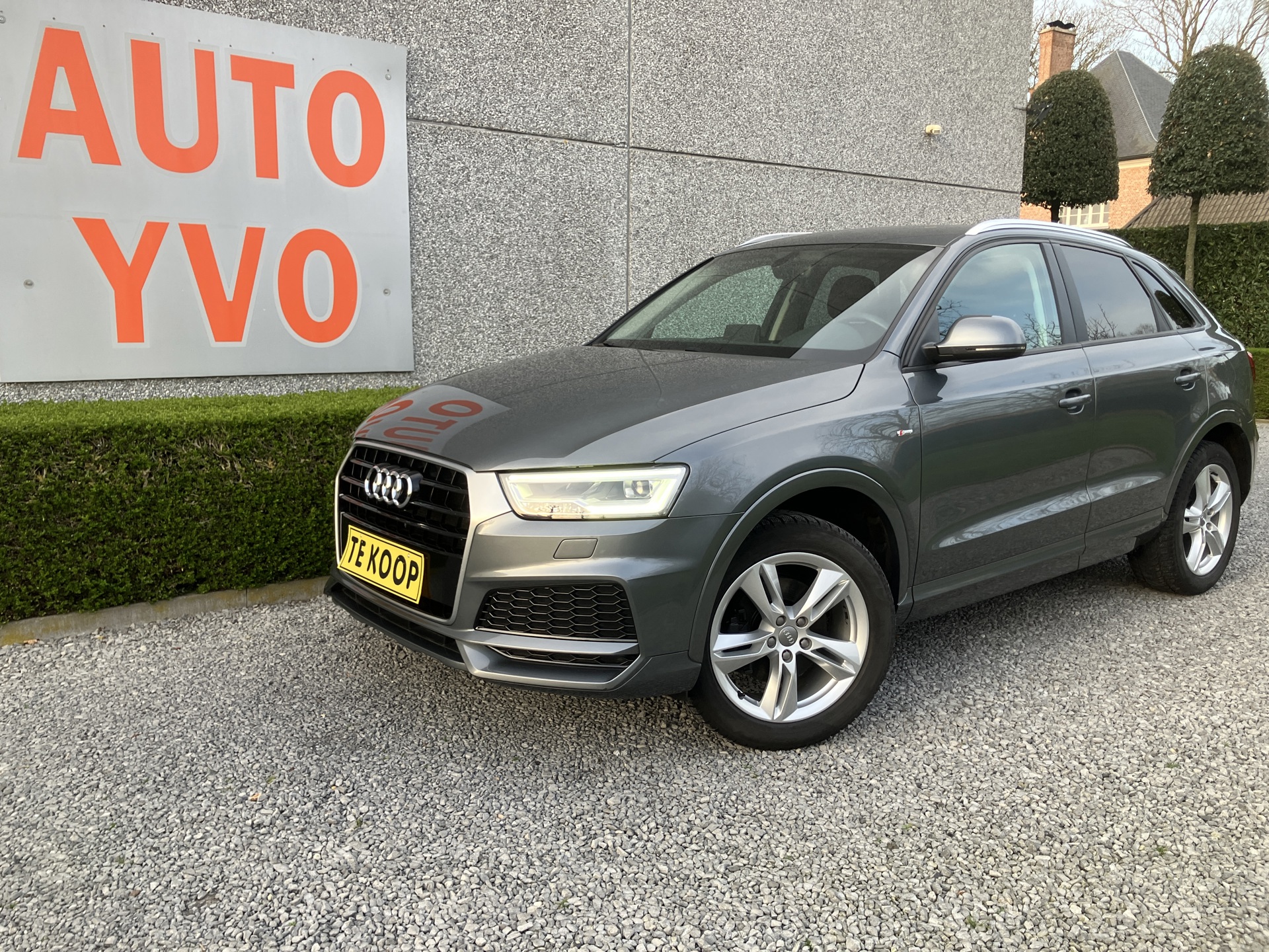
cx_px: 634
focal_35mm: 28
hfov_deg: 63.4
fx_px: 1026
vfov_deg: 49.7
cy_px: 476
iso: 64
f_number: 1.8
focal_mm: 3.99
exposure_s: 1/121
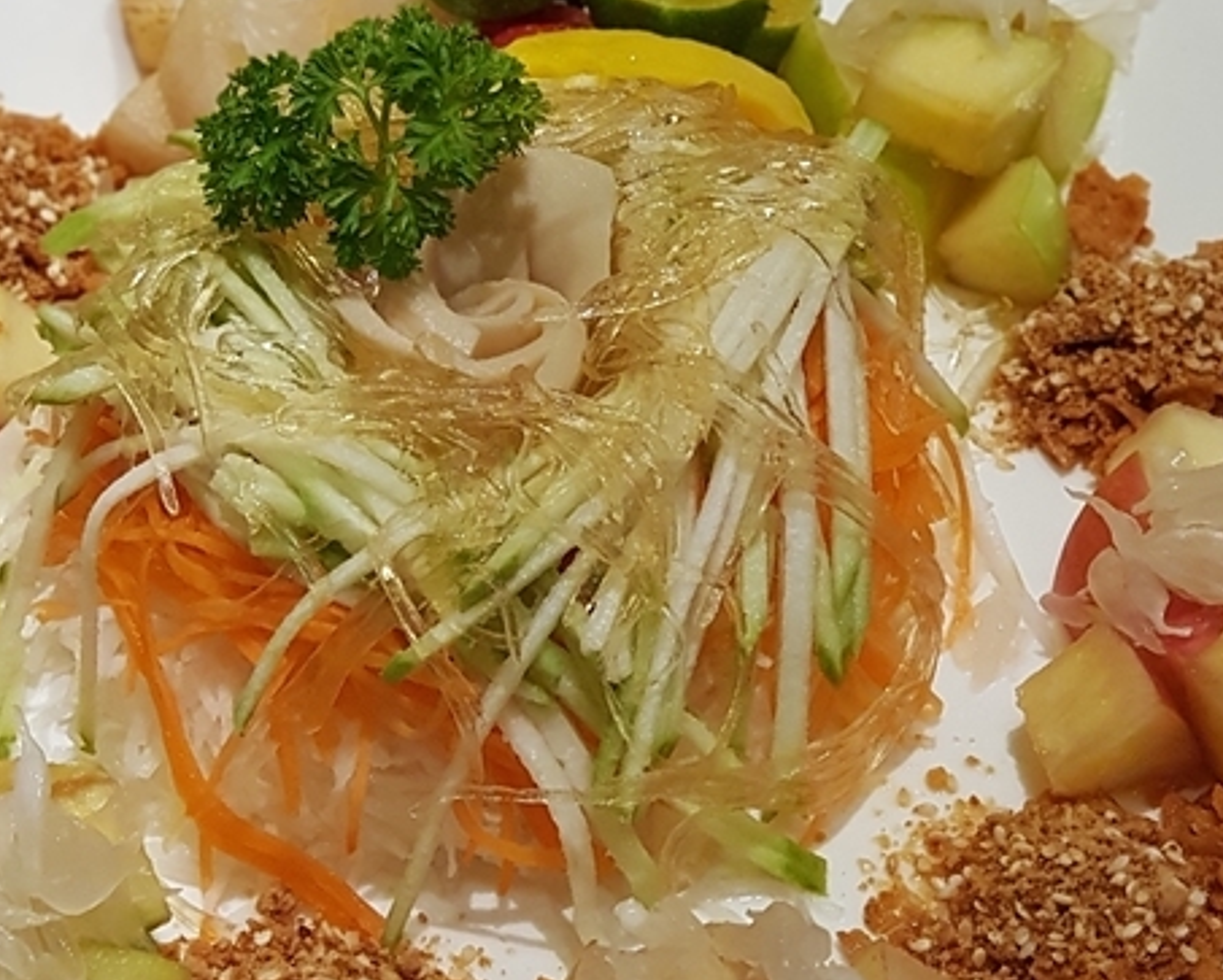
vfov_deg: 13.8
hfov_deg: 17.1
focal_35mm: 112
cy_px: 499
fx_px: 4057
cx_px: 456
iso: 200
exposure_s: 1/33
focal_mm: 6
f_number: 2.4
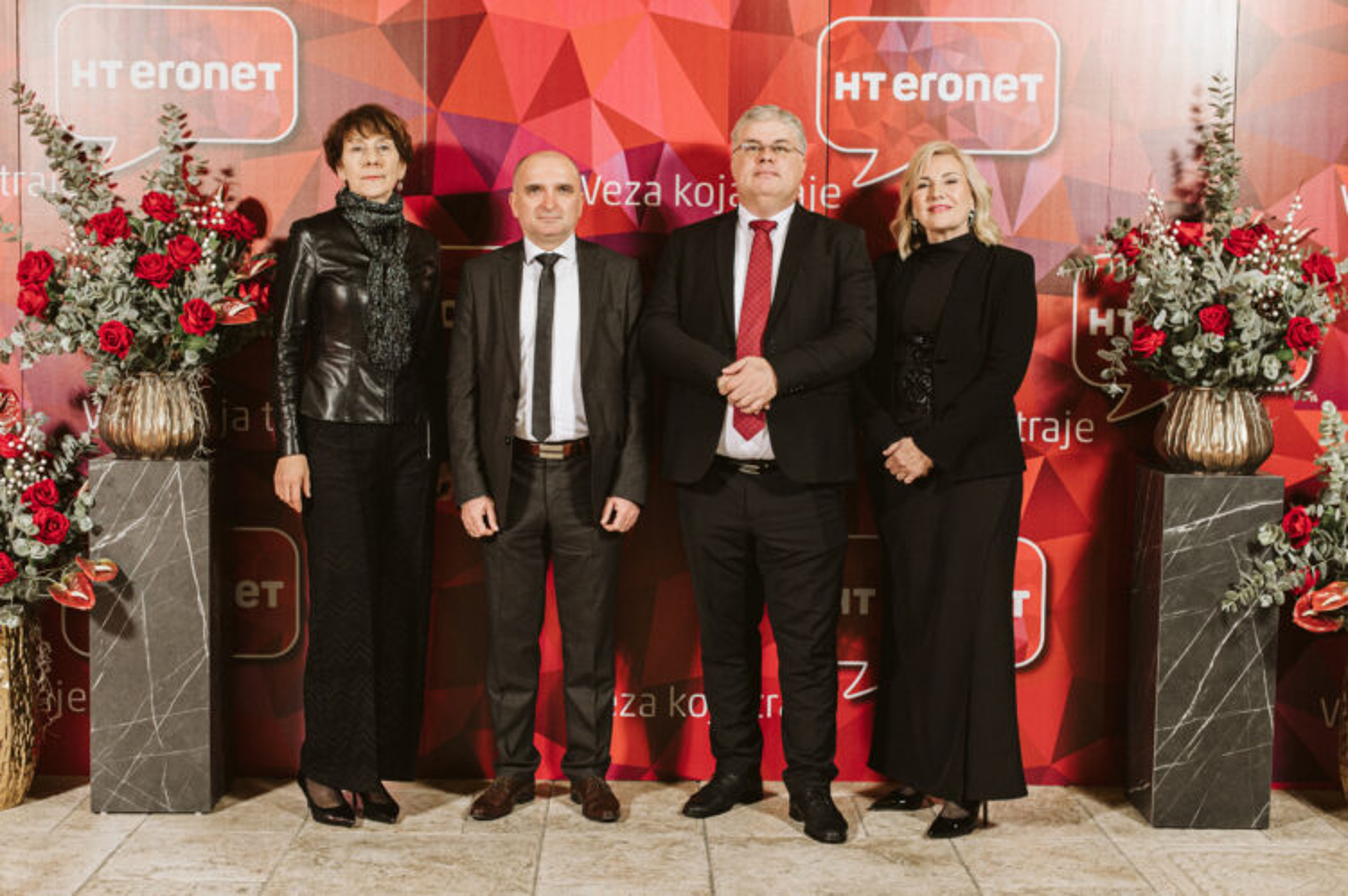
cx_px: 674
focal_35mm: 50
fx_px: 1871
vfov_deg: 27.0
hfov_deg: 39.6
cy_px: 448
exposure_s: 1/200
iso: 800
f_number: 4
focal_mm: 50
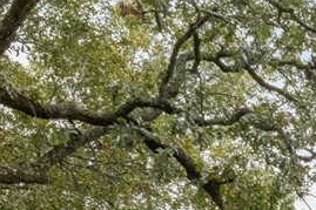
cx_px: 612
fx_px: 930
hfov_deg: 15.7
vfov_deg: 11.6
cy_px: 418
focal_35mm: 106
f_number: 13
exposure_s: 1/250
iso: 640
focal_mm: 14
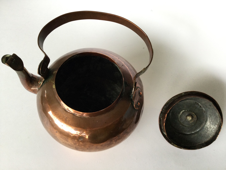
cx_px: 113
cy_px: 85
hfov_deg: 58.4
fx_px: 202
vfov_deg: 45.4
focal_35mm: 31
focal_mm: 3.3
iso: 40
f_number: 2.4
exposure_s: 1/33
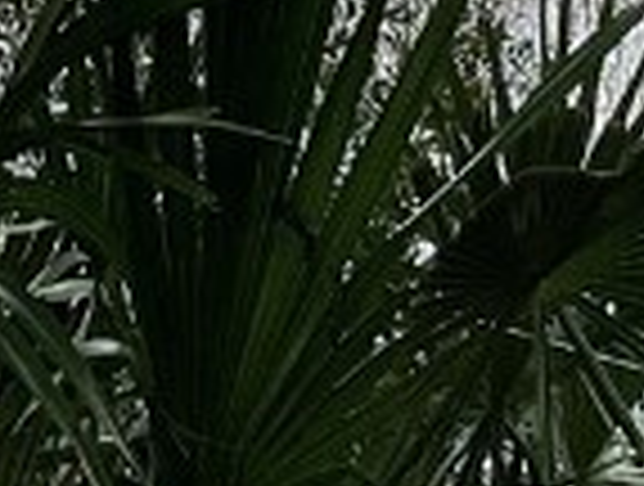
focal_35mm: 207
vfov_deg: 6.8
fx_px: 3861
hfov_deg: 9.5
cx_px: 176
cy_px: -675
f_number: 1.8
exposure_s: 1/1311
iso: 16
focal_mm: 3
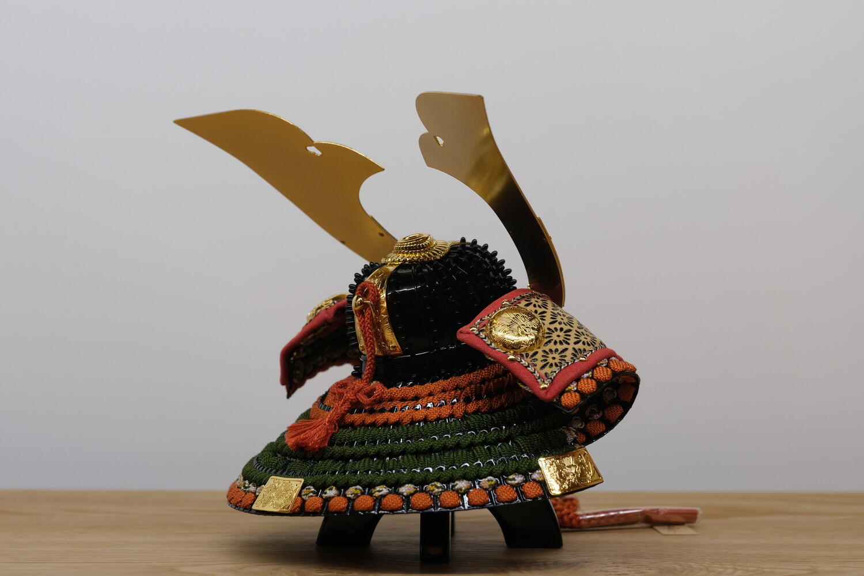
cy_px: 288
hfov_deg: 17.1
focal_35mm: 120
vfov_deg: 11.4
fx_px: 2880
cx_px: 432
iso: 200
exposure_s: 1/8
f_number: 8
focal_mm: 80
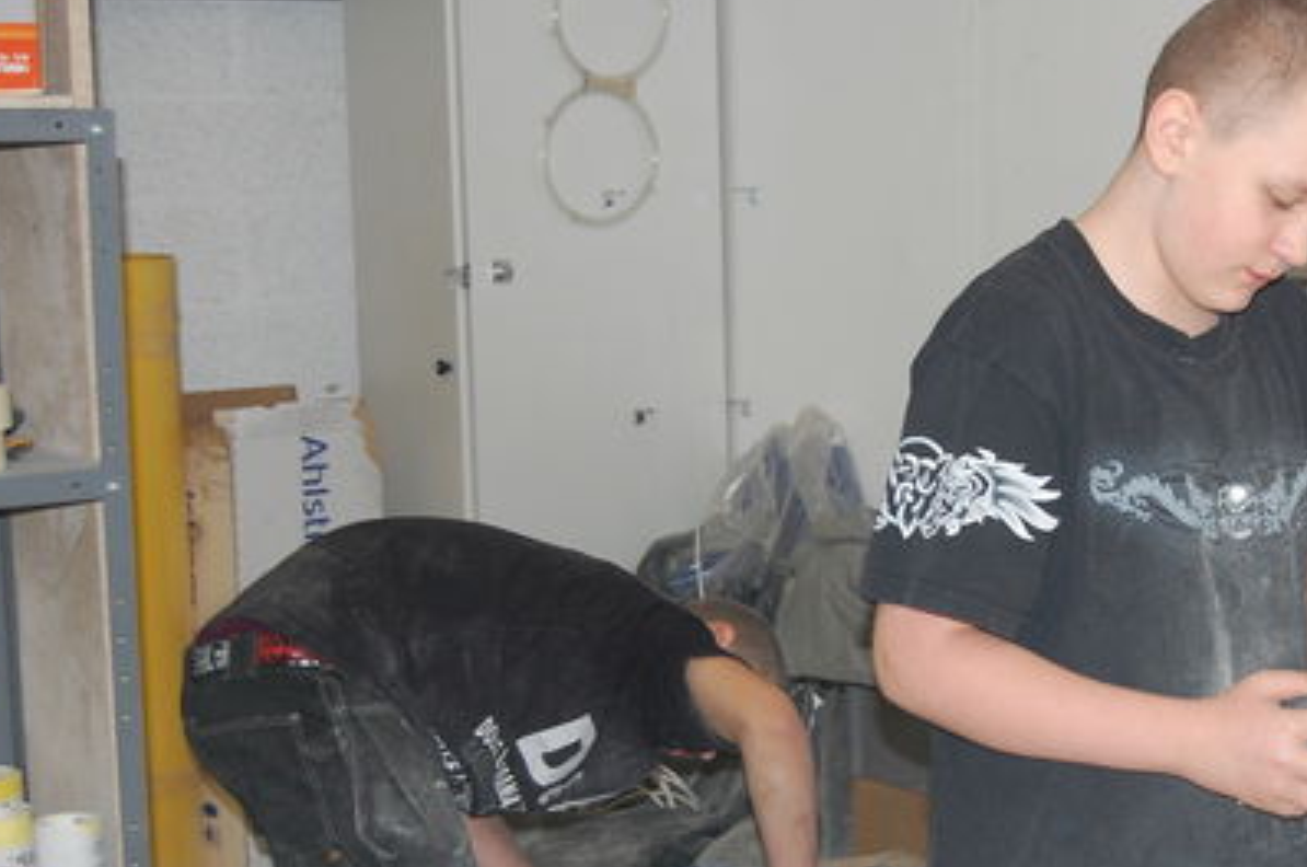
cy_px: 591
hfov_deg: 24.6
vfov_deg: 16.6
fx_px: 2972
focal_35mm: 82
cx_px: 952
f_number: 4.5
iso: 720
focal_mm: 34
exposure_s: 1/60
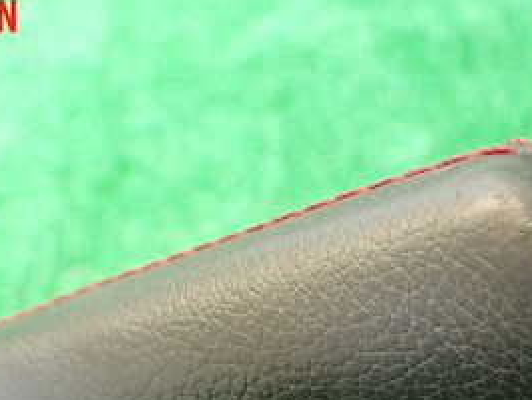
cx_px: 255
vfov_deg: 20.6
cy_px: 446
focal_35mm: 68
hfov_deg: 28.5
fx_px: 1046
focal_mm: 5.4
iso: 800
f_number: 2.3
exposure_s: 1/80
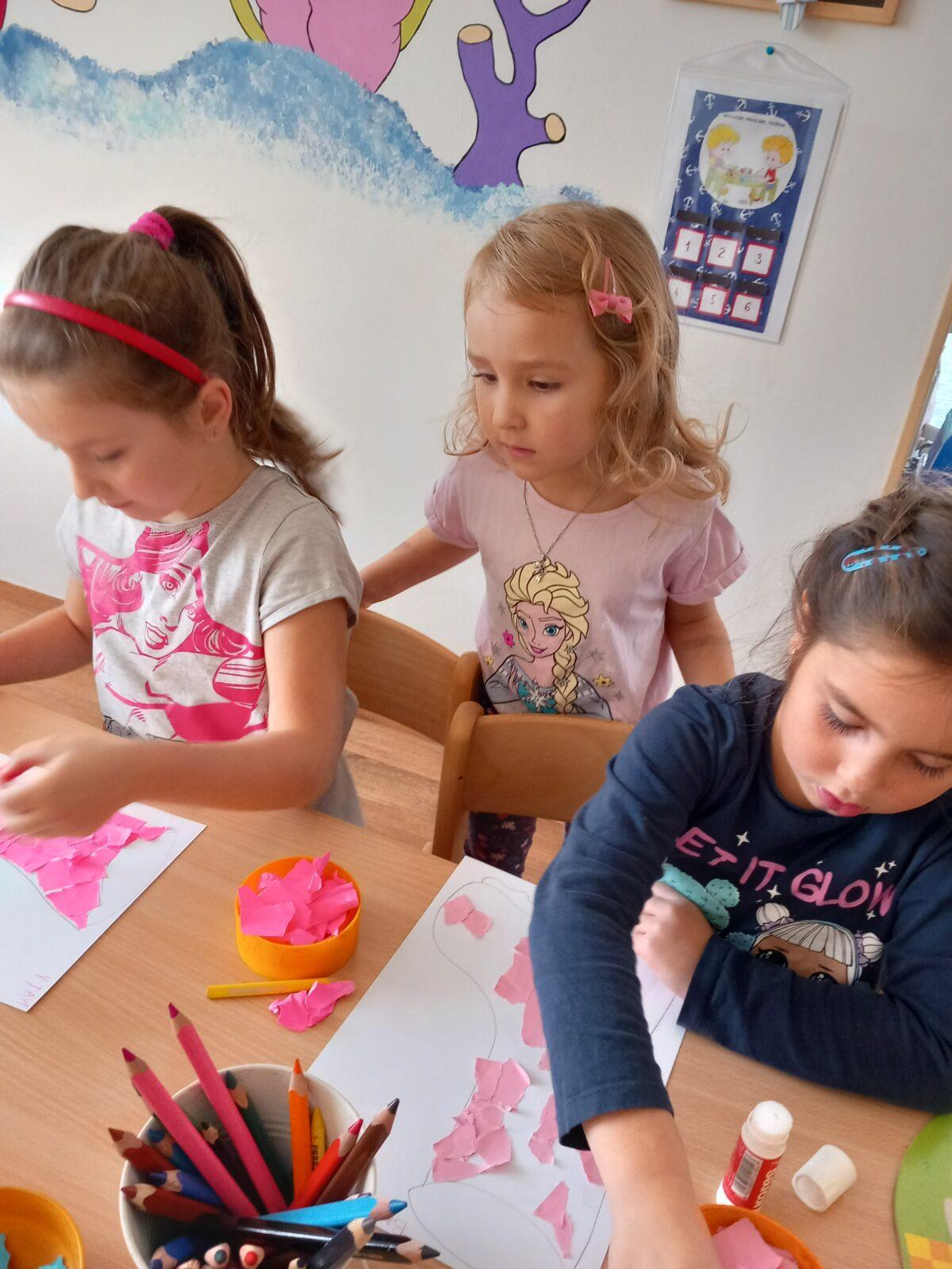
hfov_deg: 51.4
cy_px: 634
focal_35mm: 27
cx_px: 476
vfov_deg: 65.3
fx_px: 990
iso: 200
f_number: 1.8
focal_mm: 4
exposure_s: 1/25
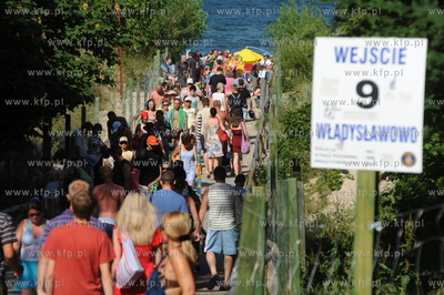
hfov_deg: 10.3
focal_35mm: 200
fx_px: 2465
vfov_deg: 6.9
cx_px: 222
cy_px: 148
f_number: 8
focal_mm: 200
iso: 200
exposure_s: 1/200
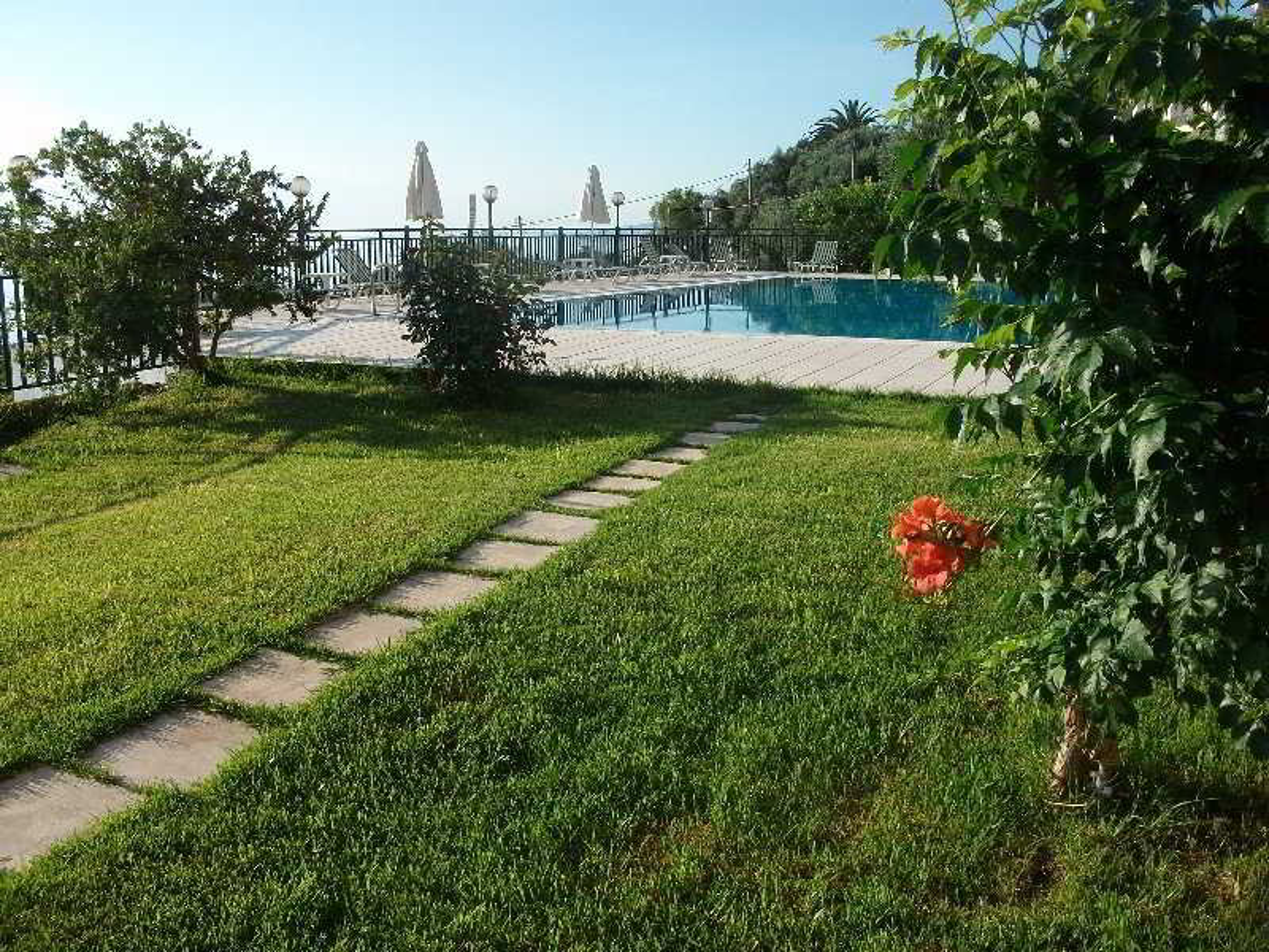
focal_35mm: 32
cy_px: 476
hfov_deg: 56.8
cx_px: 634
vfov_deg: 44.2
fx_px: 1173
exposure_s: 1/285
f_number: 5.5
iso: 80
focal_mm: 5.7
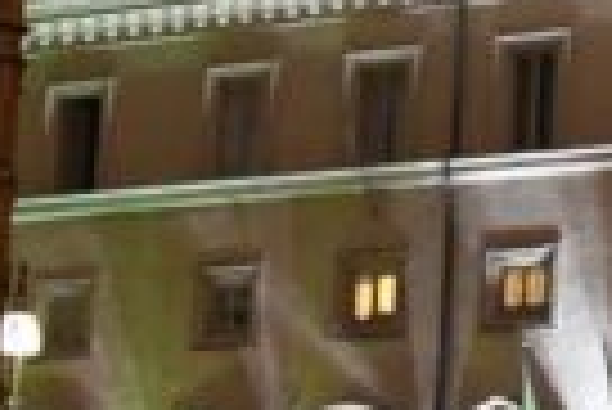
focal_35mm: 203
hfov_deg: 9.9
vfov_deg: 6.8
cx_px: 882
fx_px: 3455
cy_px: 351
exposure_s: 1/200
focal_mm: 24
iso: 5000
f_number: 2.8
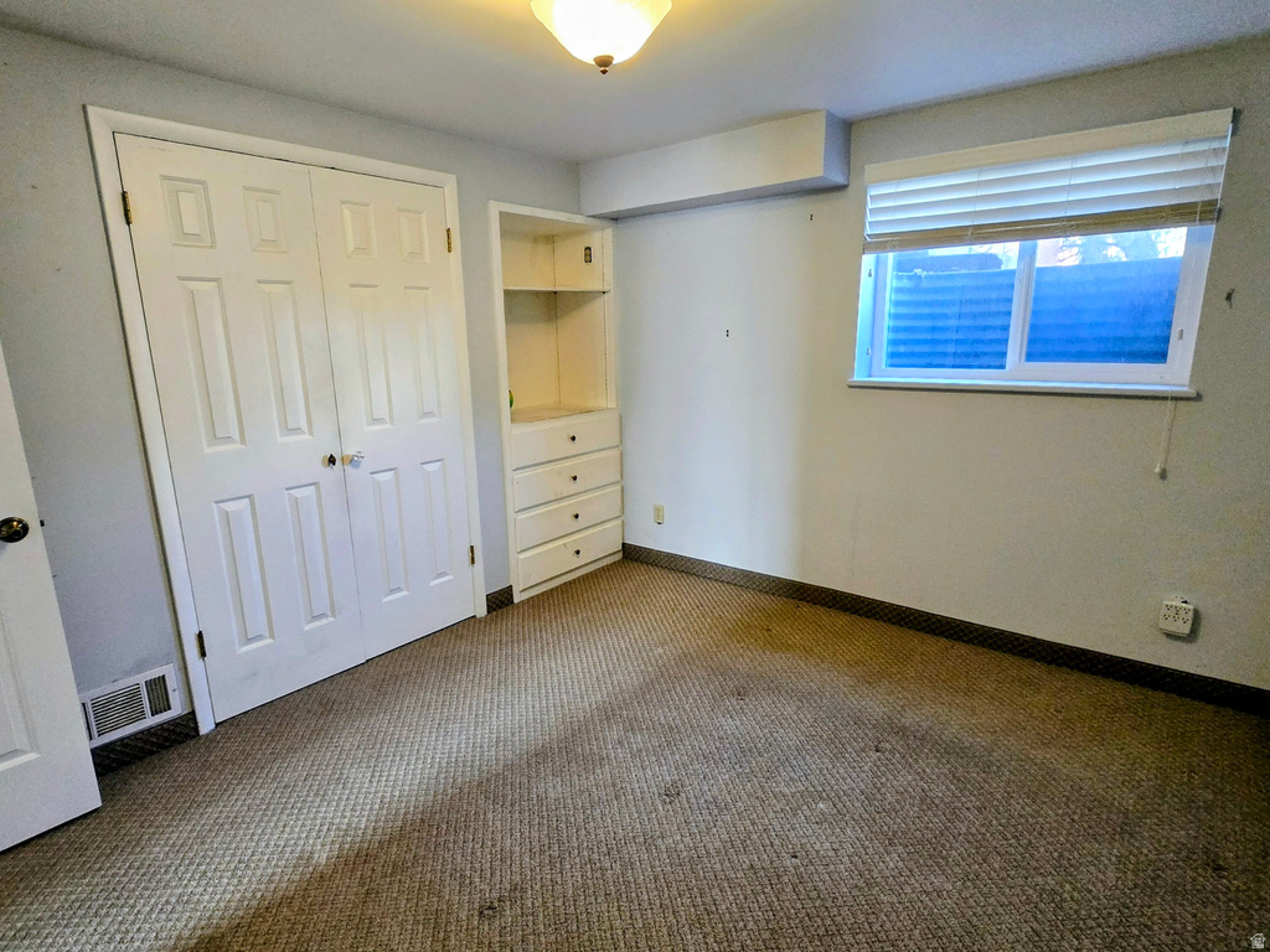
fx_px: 477
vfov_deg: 89.9
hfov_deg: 106.2
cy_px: 476
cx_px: 635
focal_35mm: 13
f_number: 2.2
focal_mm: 1.7
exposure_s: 1/60
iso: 200
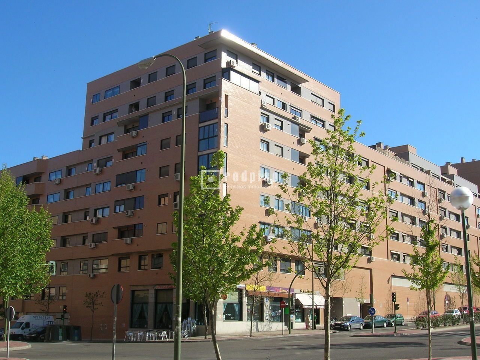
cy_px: 180
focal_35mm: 42
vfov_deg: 34.3
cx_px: 240
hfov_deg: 44.8
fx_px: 582
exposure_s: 1/280
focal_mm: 7
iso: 50
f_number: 5.2
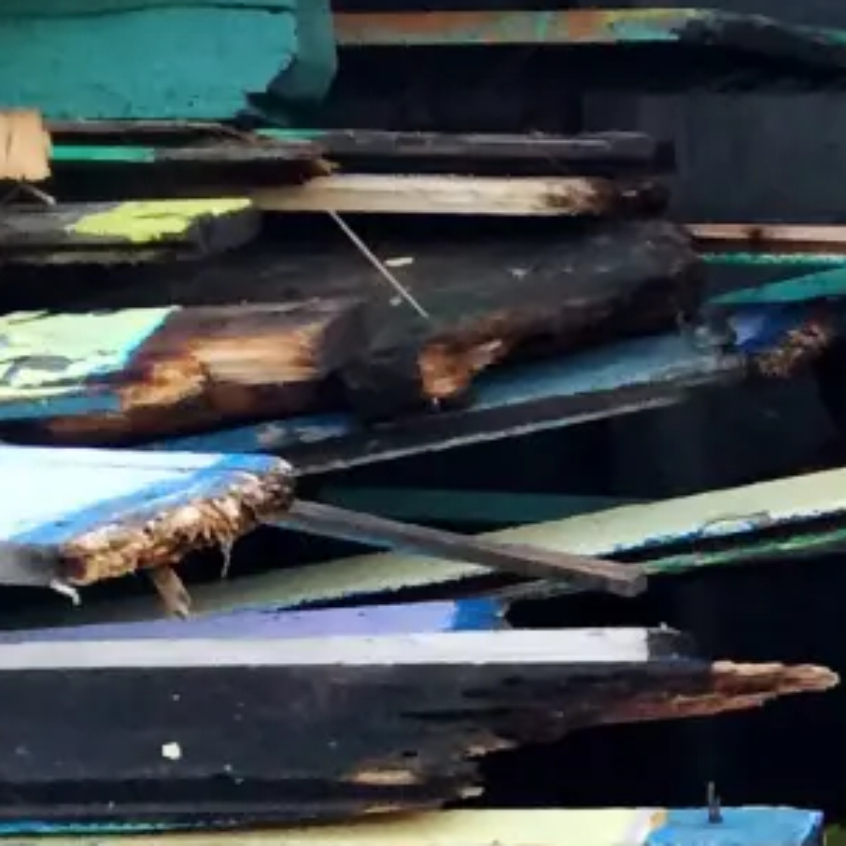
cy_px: 1036
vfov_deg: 10.5
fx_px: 4507
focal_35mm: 163
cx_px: 1891
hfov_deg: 9.7
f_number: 2.2
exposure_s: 1/33
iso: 50
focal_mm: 4.15
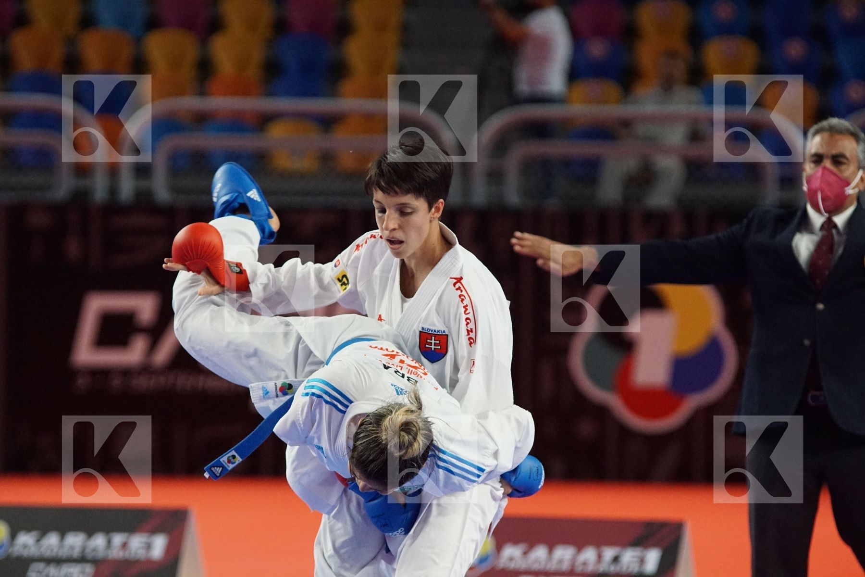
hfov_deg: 8.6
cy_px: 288
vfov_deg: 5.7
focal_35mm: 240
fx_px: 5766
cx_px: 432
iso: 3200
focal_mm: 160
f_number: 2.8
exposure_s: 1/2000
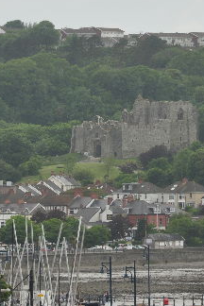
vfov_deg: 3.0
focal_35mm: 682
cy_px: 143
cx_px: 143
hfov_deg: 2.0
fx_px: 5797
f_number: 8
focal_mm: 200
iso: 200
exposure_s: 1/160
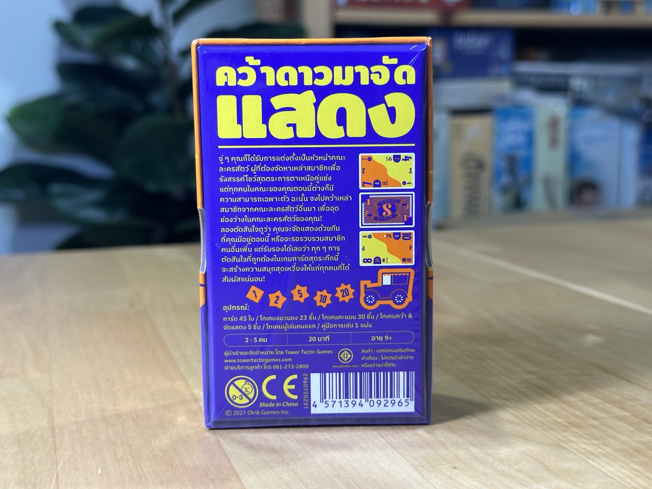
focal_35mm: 48
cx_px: 326
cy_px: 244
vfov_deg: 30.3
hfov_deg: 39.7
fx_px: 904
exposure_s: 1/50
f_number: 1.78
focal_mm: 6.86
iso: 200
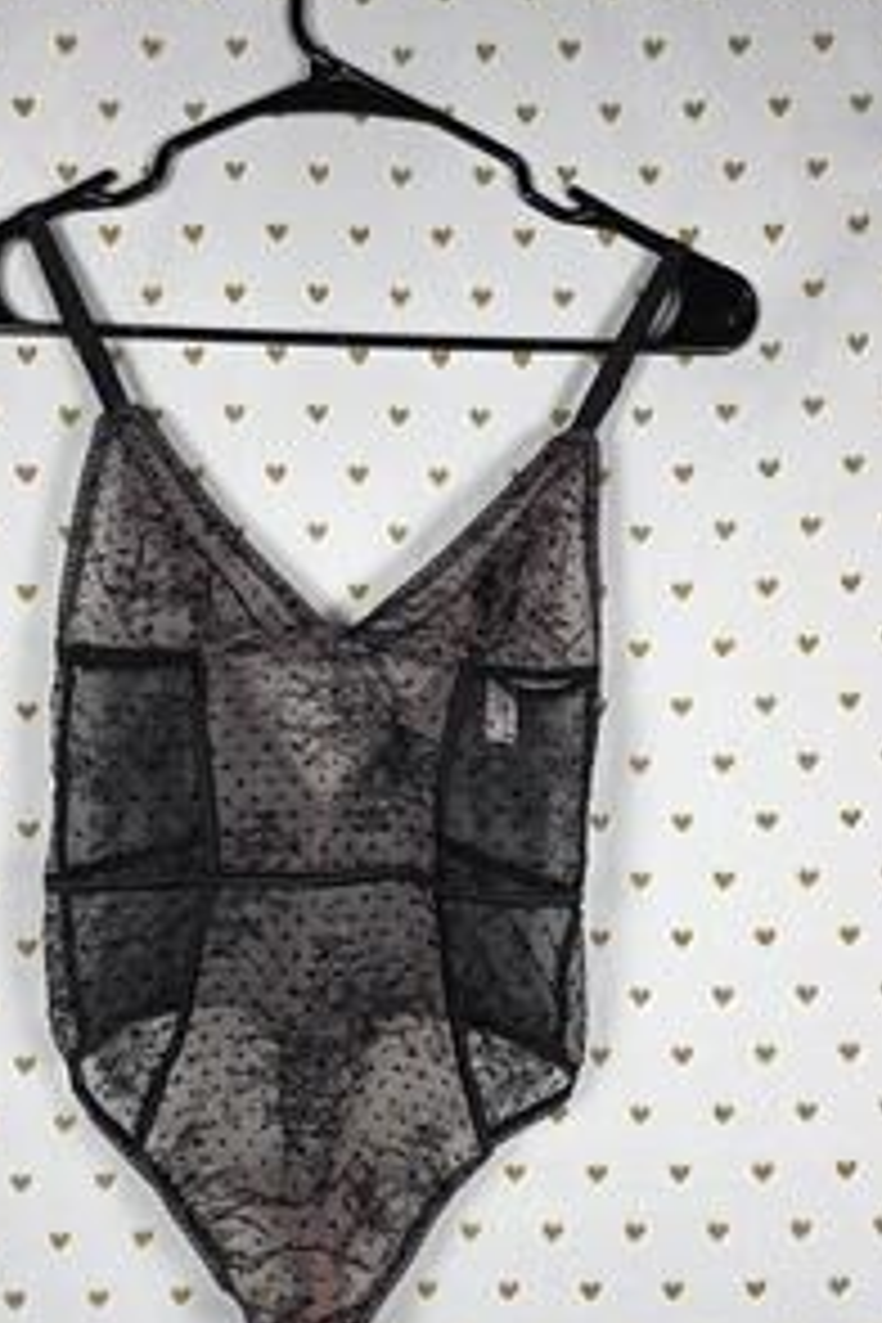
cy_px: 720
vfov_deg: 60.2
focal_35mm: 31
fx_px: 1139
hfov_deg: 42.3
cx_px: 400
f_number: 1.7
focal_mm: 6.3
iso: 100
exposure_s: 1/120
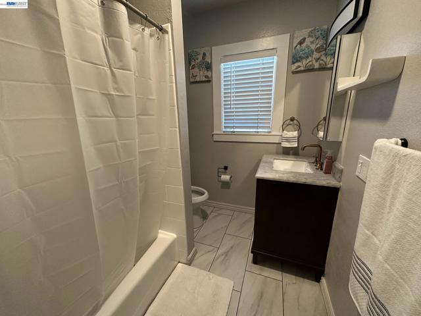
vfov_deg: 85.7
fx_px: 170
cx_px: 210
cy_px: 158
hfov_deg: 102.1
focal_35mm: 14
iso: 200
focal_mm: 2.22
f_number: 2.2
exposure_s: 1/60
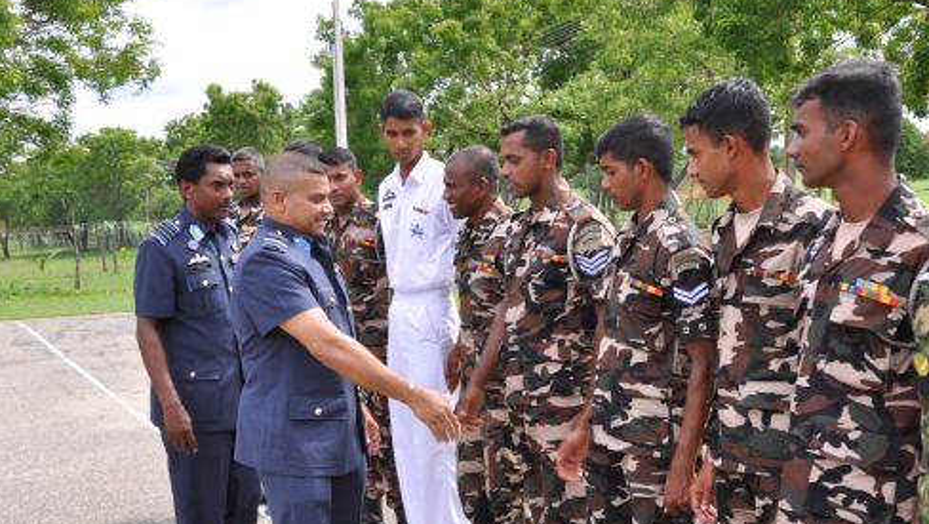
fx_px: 1331
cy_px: 320
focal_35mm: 54
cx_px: 434
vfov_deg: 22.2
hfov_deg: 38.5
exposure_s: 1/60
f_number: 13
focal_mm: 28
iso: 200
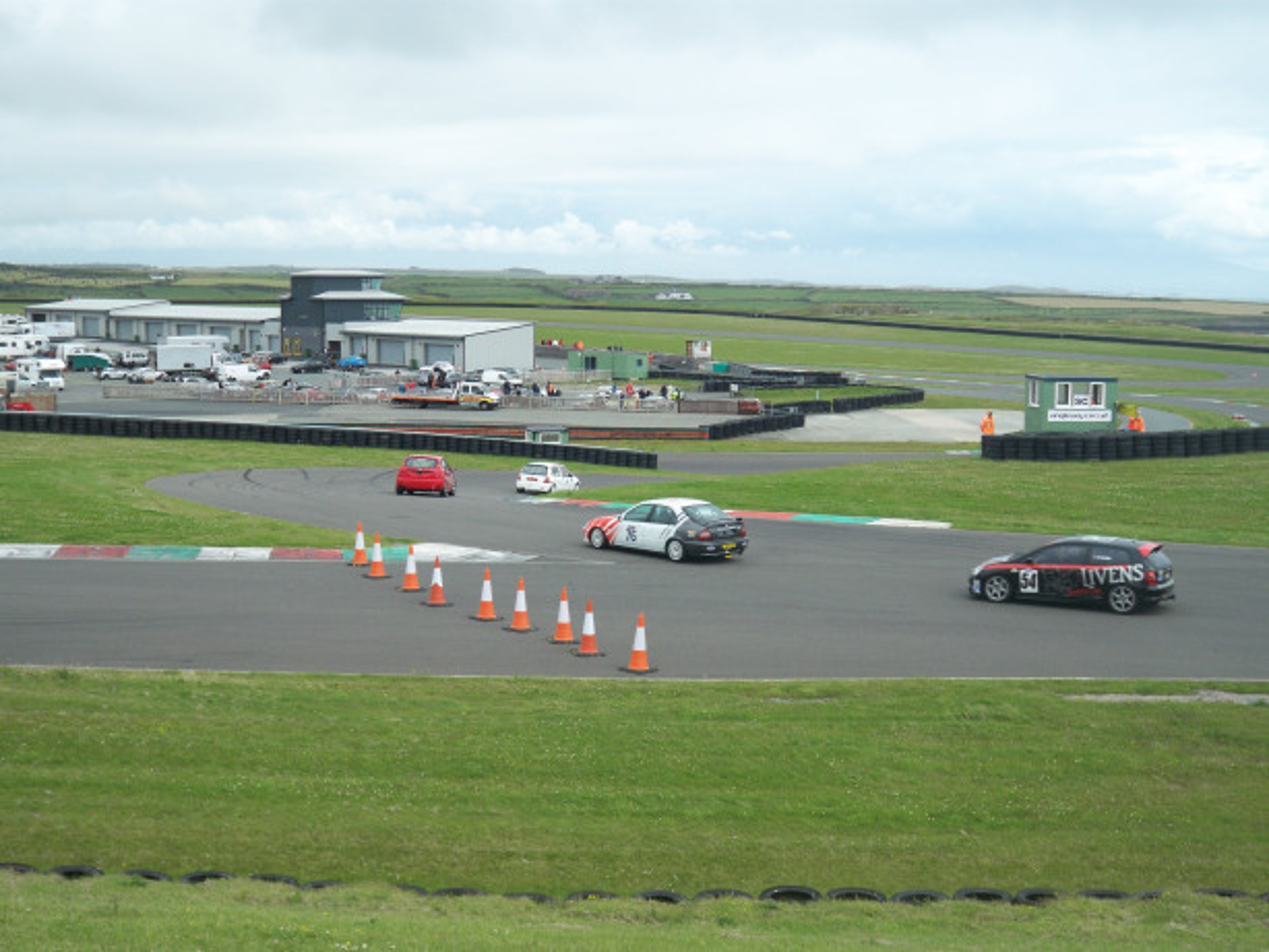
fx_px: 1687
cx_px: 634
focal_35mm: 46
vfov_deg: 31.5
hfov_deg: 41.2
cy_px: 476
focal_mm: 9.8
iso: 64
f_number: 3.5
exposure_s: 1/400
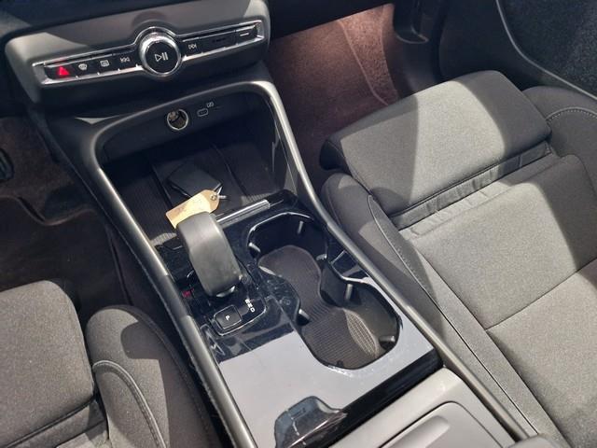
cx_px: 298
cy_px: 224
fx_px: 397
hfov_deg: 73.9
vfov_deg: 58.9
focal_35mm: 23
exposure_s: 1/25
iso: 640
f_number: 1.8
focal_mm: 5.4
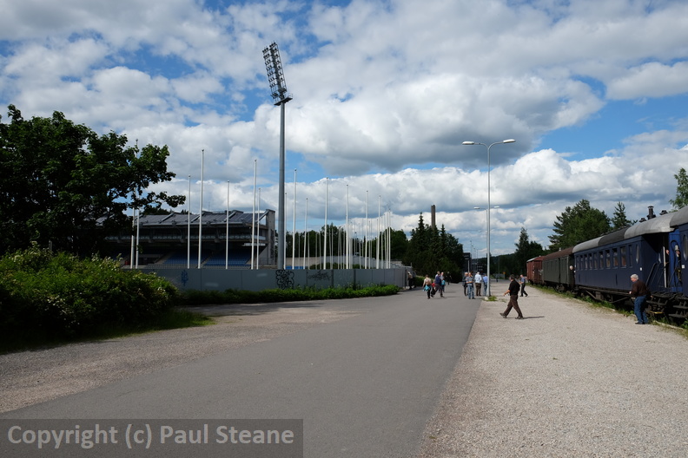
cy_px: 229
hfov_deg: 67.4
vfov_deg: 47.9
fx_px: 516
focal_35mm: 27
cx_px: 344
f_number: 9
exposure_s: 1/350
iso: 200
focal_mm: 18
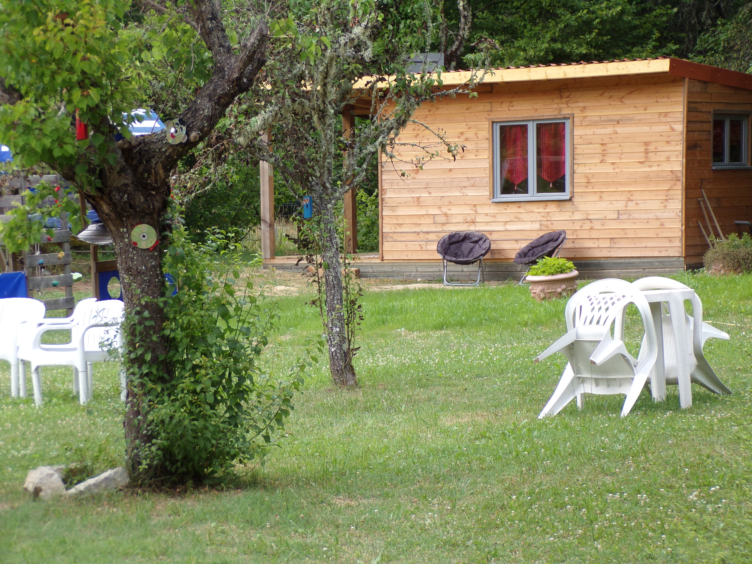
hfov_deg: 17.3
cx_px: 376
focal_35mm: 114
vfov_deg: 13.0
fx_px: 2477
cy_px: 282
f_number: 4.3
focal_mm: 20.4
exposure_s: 1/60
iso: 80
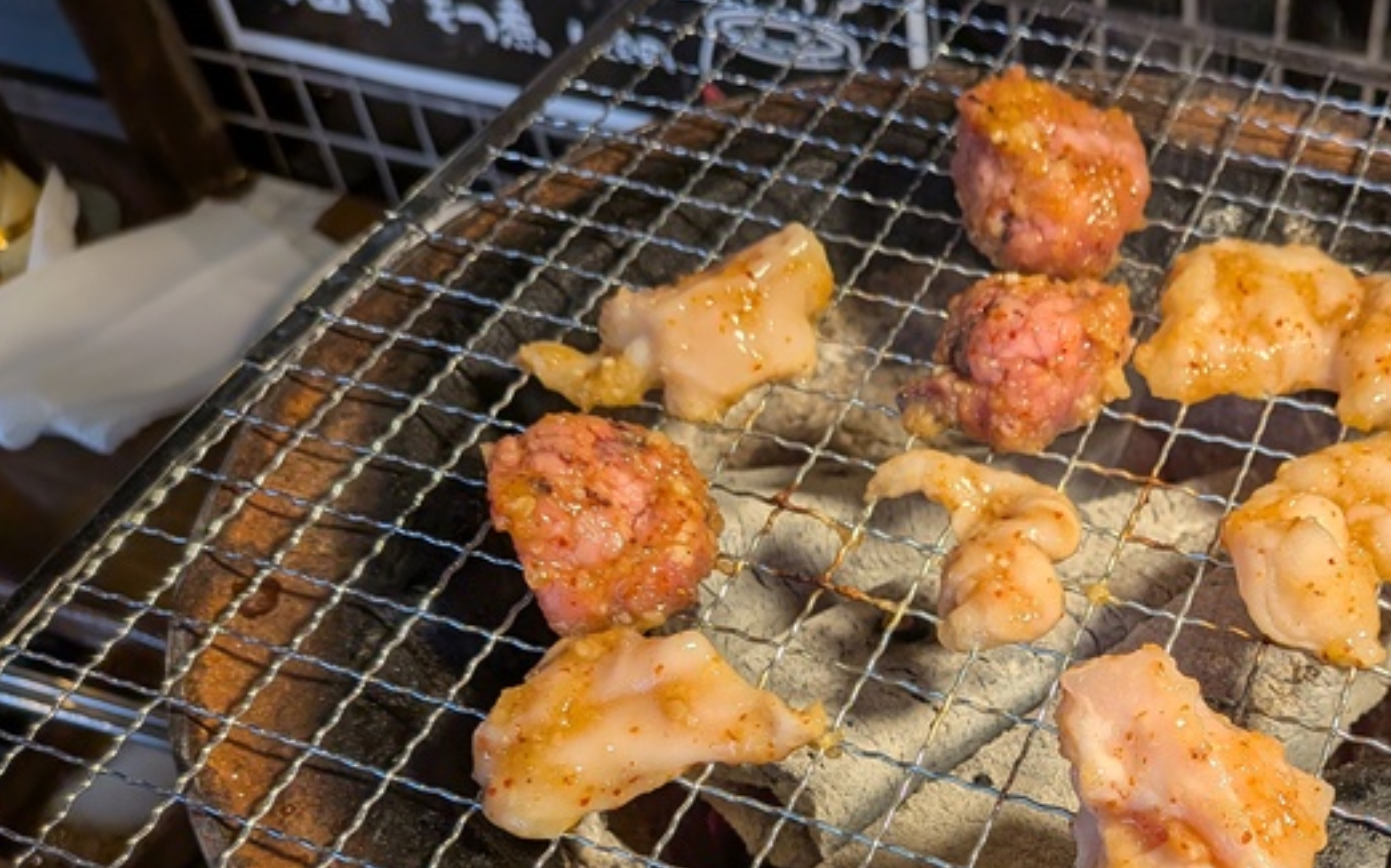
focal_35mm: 39
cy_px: 708
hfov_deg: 48.6
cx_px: 1029
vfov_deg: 31.8
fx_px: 1478
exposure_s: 1/371
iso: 26
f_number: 1.7
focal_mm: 4.53
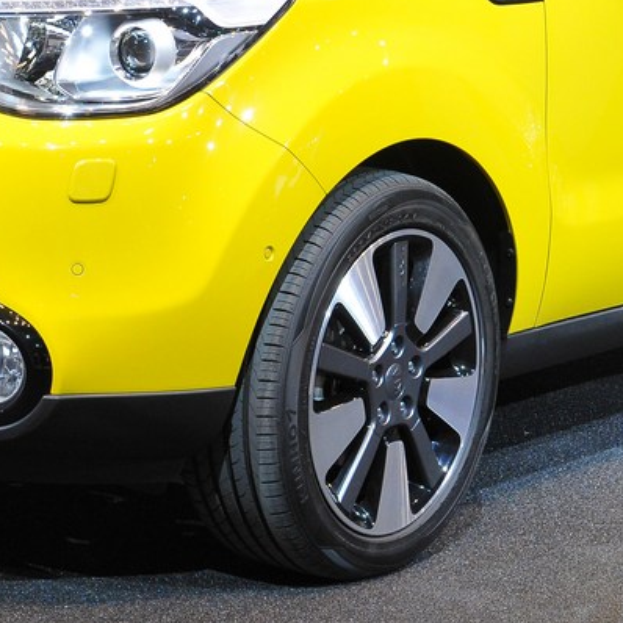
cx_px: 207
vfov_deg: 13.2
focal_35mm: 131
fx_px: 2667
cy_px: 14
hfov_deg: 13.3
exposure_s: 1/125
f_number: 7.1
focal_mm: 32
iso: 640
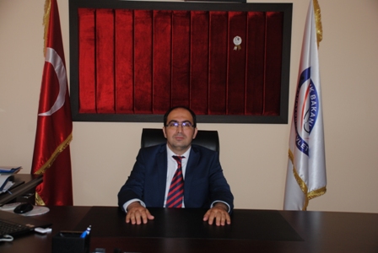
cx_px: 189
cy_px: 126
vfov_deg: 29.0
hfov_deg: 42.3
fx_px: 489
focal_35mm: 46
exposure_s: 1/60
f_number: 4
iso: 200
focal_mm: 31
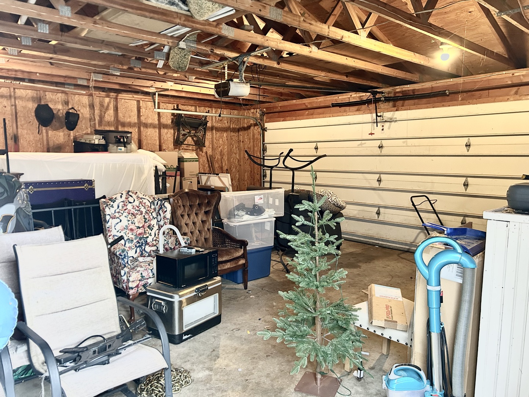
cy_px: 198
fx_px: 397
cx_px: 264
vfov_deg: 53.1
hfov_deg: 67.3
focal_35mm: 26
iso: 500
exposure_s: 1/60
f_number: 1.5
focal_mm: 5.7
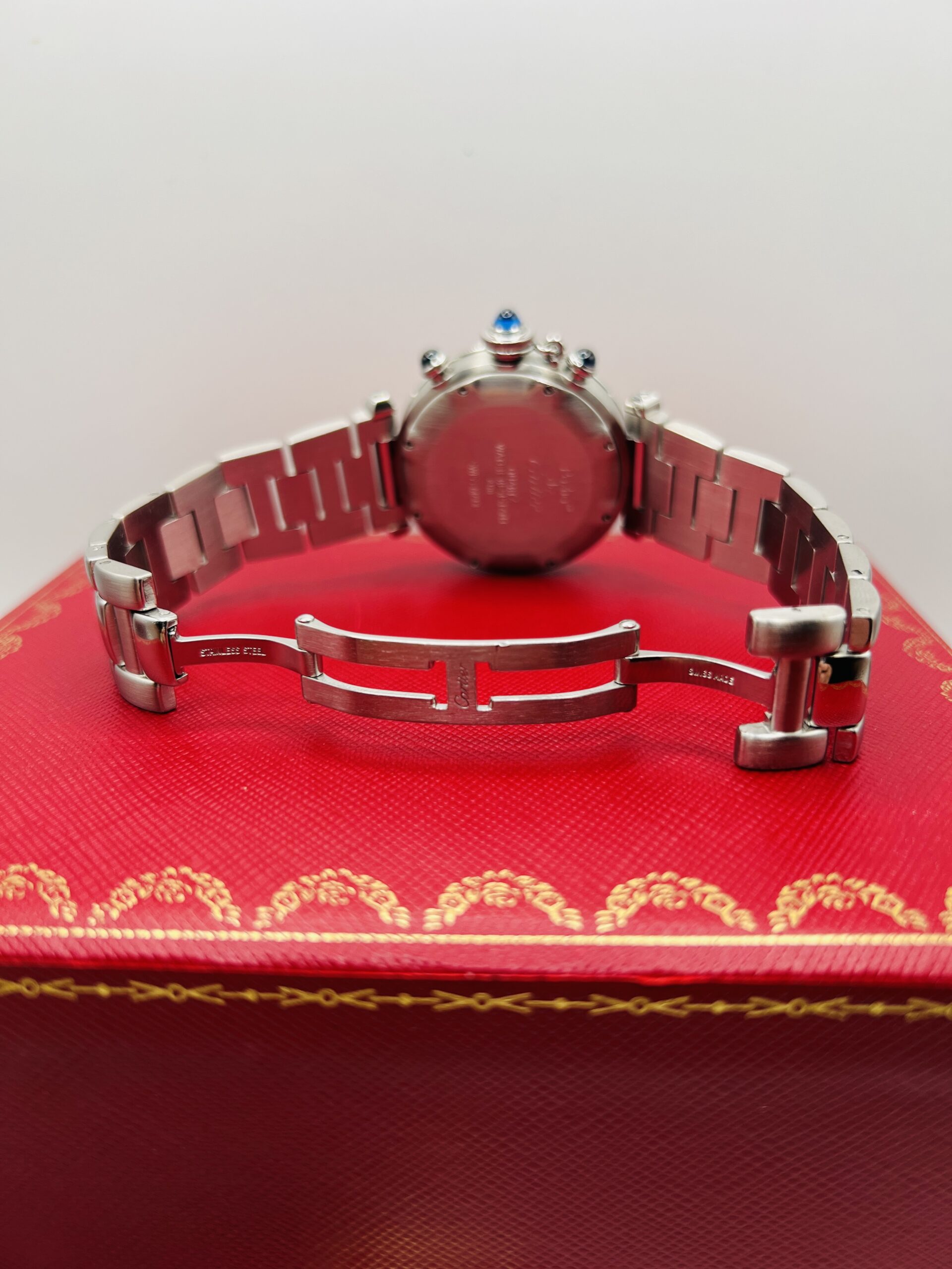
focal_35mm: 26
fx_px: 953
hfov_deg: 53.1
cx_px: 476
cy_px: 634
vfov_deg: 67.3
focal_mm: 5.7
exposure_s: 1/155
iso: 50
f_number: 1.5
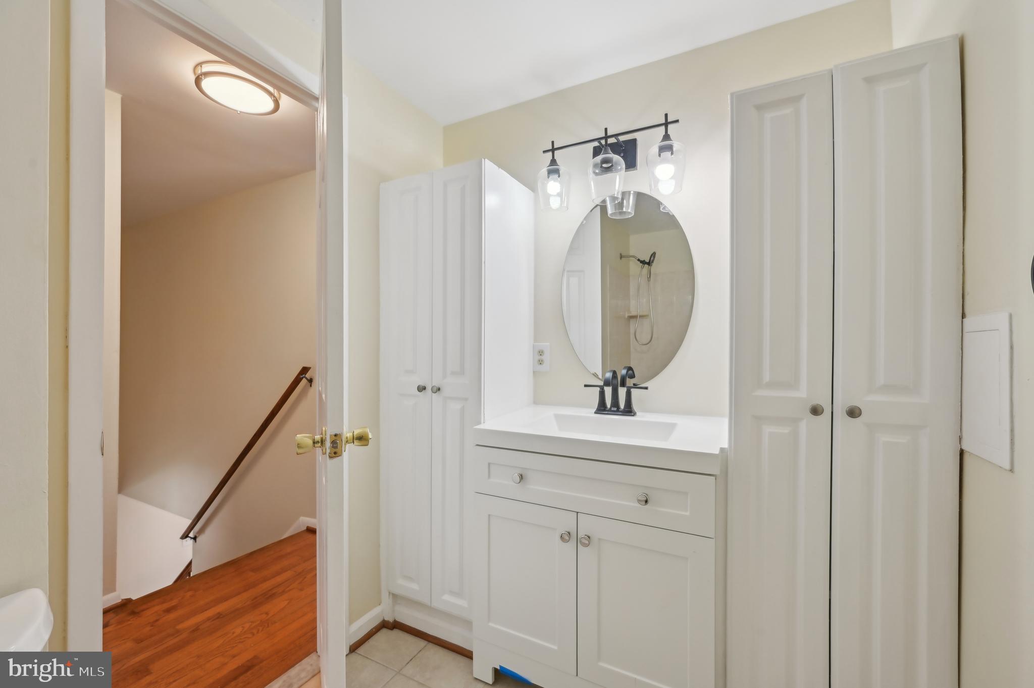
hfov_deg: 104.3
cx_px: 517
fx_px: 402
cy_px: 344
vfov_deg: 81.1
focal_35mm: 14
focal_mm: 14
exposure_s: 1/15
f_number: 8
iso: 110
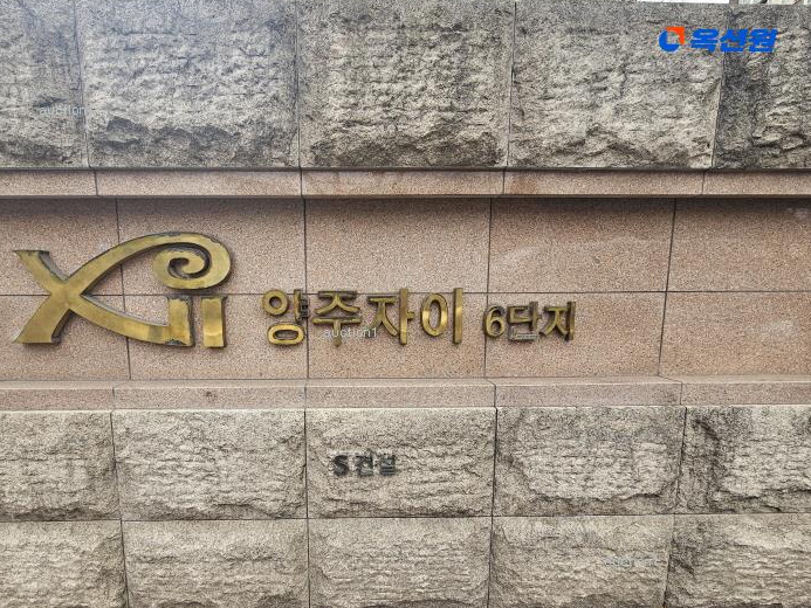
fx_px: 351
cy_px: 340
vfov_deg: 81.4
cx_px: 350
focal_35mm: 15
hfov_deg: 97.6
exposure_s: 1/170
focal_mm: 2.2
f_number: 2.2
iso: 50
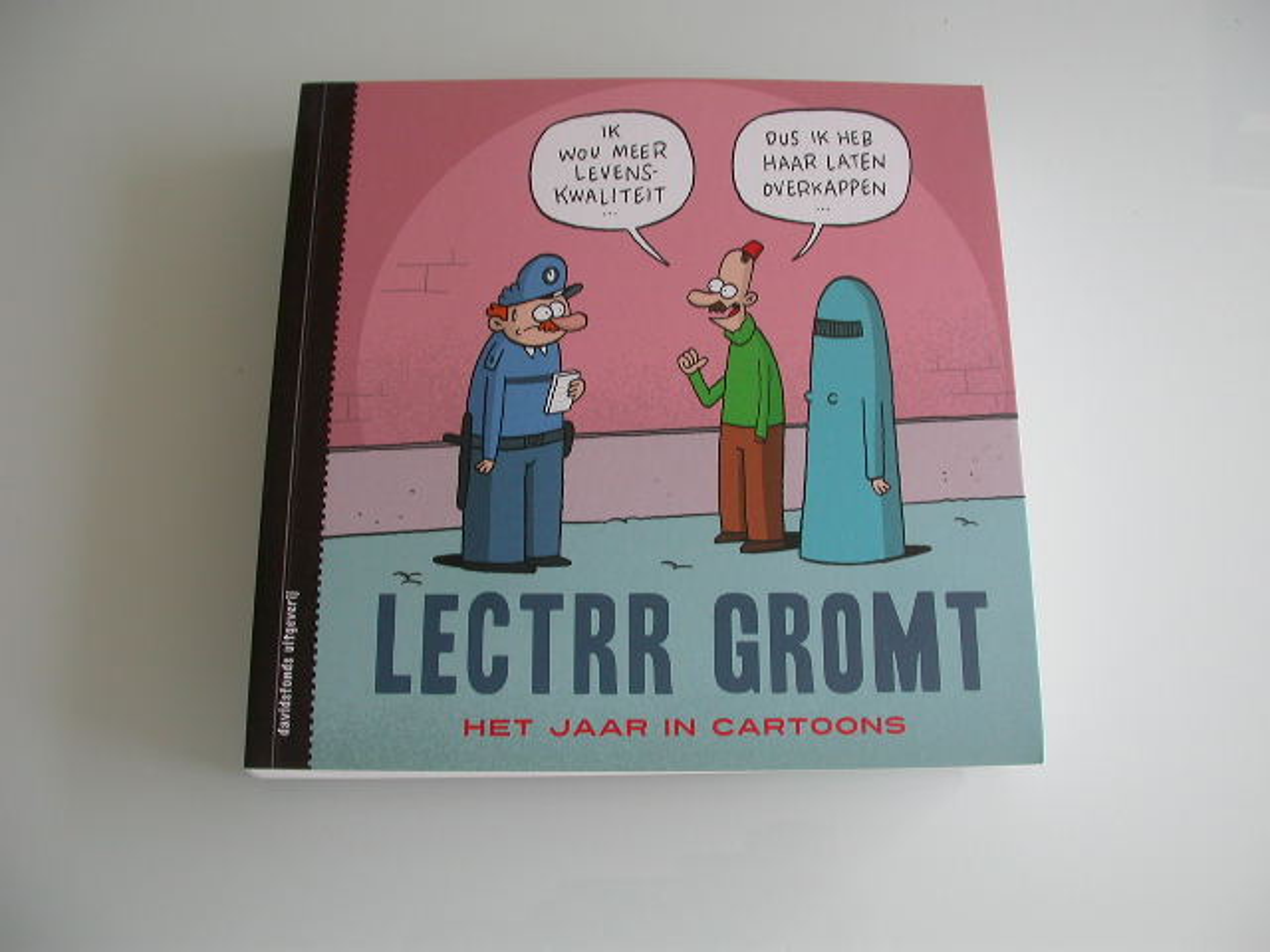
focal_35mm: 38
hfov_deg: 49.0
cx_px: 635
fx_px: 1394
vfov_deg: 37.7
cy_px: 476
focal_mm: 7.85
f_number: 3
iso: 100
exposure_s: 1/45.8
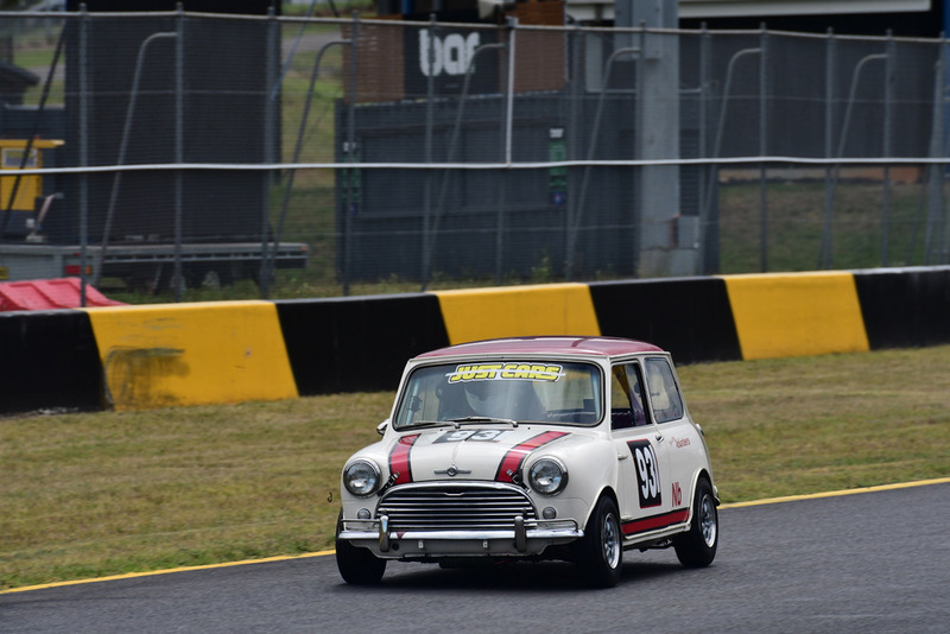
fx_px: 7919
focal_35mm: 300
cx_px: 475
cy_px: 317
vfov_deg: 4.6
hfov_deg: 6.9
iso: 400
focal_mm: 200
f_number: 8
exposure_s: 1/800
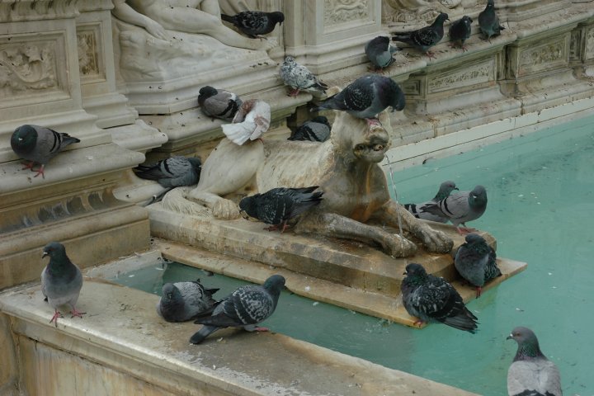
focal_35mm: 60
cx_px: 297
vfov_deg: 22.6
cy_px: 198
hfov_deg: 33.4
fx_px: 990
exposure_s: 1/250
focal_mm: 40
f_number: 8
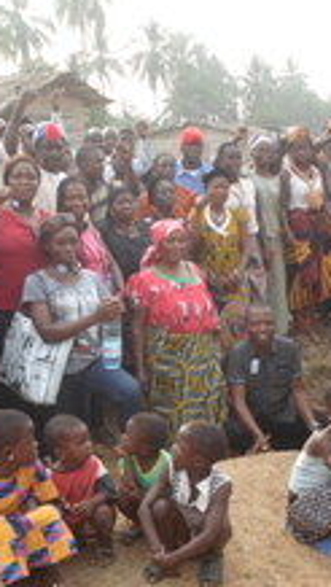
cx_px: 196
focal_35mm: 50
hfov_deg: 24.0
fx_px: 778
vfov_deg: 41.0
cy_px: 366
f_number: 2.5
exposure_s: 1/180
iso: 80
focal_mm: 4.5
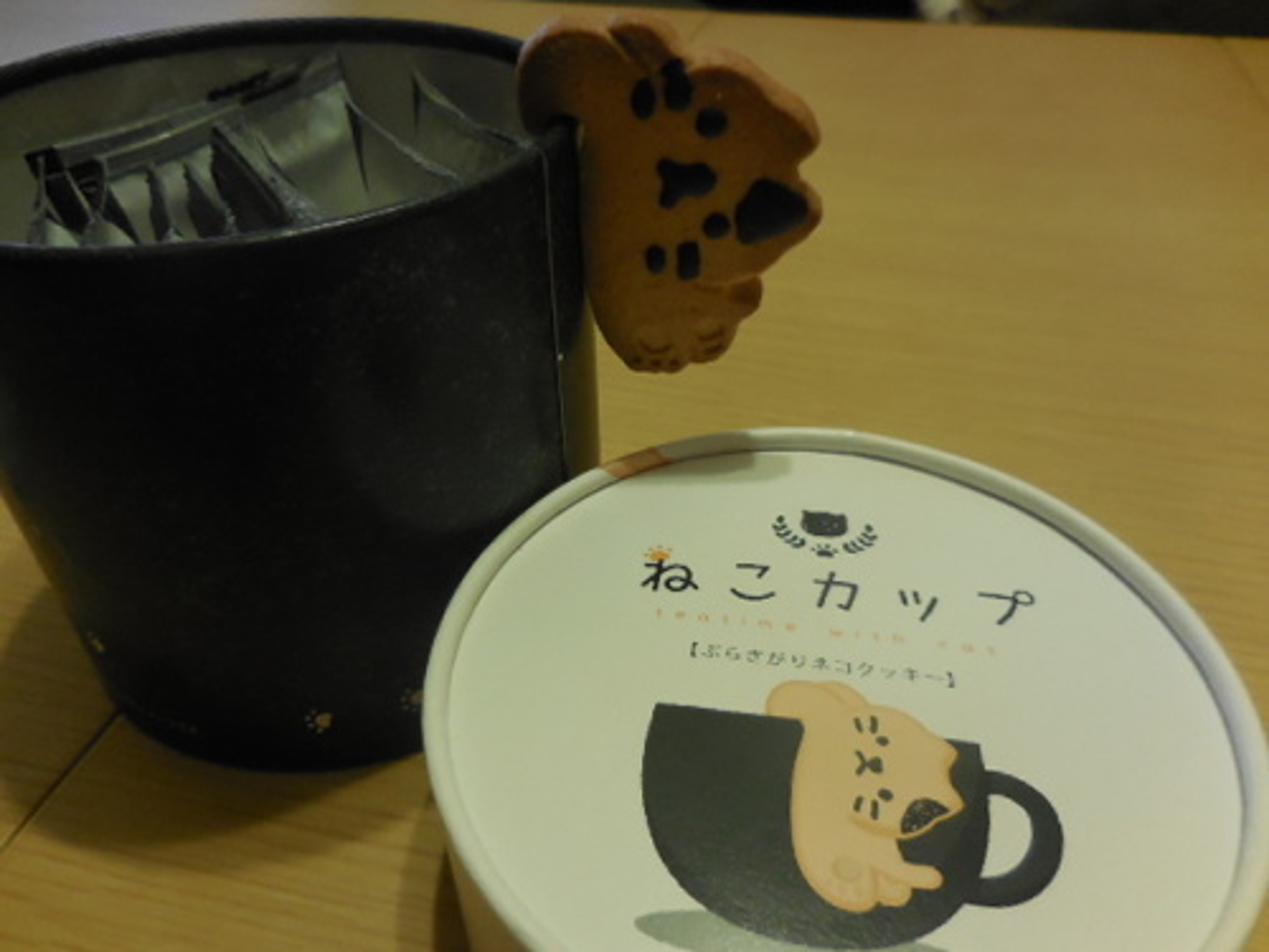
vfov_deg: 54.9
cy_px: 476
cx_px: 634
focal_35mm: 25
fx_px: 916
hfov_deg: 69.4
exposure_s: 1/13
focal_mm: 4.5
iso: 400
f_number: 3.3
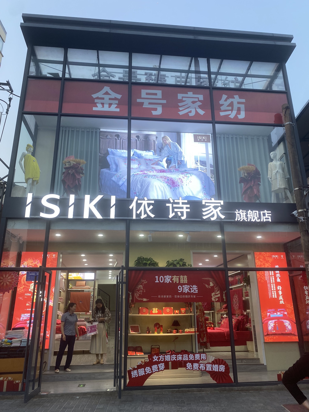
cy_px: 206
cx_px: 154
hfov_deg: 53.1
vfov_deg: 67.3
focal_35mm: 26
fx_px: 309
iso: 64
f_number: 1.8
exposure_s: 1/100
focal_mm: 4.25
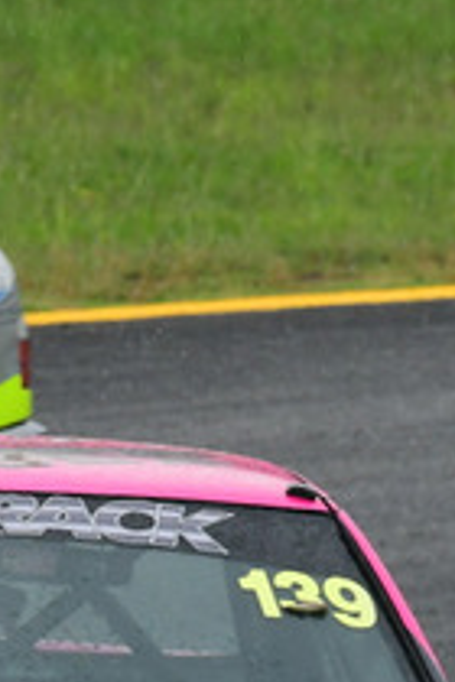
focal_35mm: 2284
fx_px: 43297
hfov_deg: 0.6
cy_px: 747
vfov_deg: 0.9
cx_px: -114
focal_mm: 400
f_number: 11
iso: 1000
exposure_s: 1/640
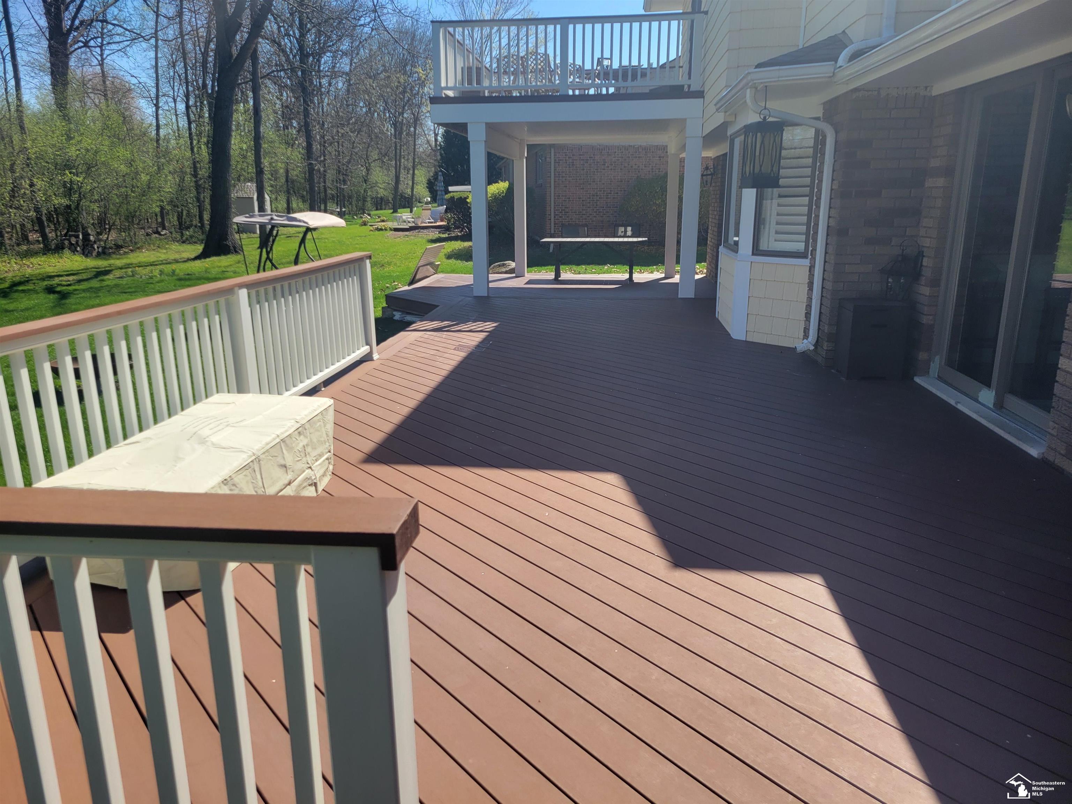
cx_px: 536
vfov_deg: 53.1
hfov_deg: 67.3
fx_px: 805
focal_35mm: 26
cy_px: 402
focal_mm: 5.4
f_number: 1.8
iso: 40
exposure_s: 1/1571
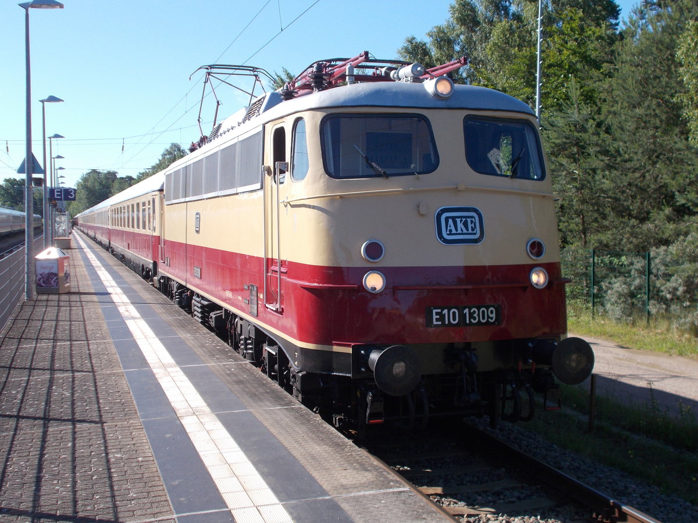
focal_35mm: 44
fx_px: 887
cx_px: 349
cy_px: 262
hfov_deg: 42.9
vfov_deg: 32.9
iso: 80
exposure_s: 1/400
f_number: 4.2
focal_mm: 7.9
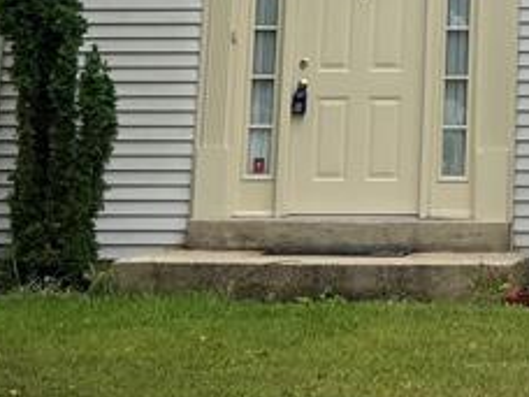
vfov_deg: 9.5
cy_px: -395
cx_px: 636
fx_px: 2231
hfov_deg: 13.2
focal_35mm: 146
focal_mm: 5.7
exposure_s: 1/3165
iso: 50
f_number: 1.5
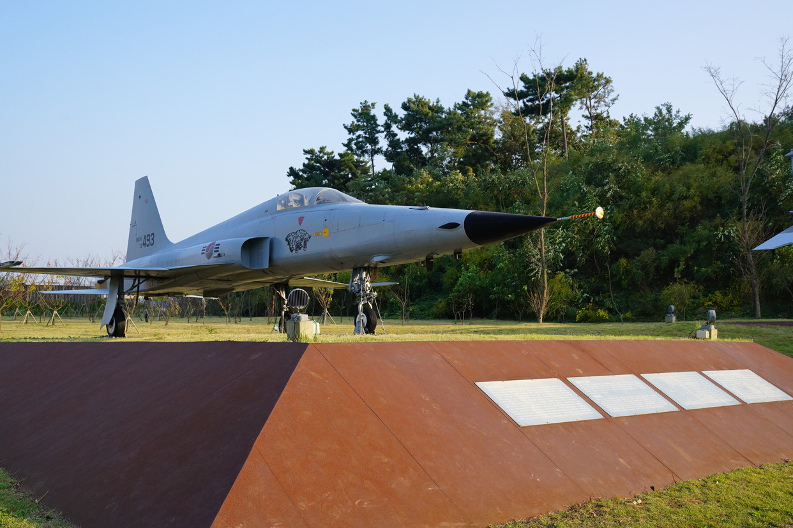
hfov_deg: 55.8
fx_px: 749
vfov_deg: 38.9
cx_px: 388
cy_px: 266
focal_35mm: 34
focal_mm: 33
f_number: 8
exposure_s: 1/1250
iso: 1600
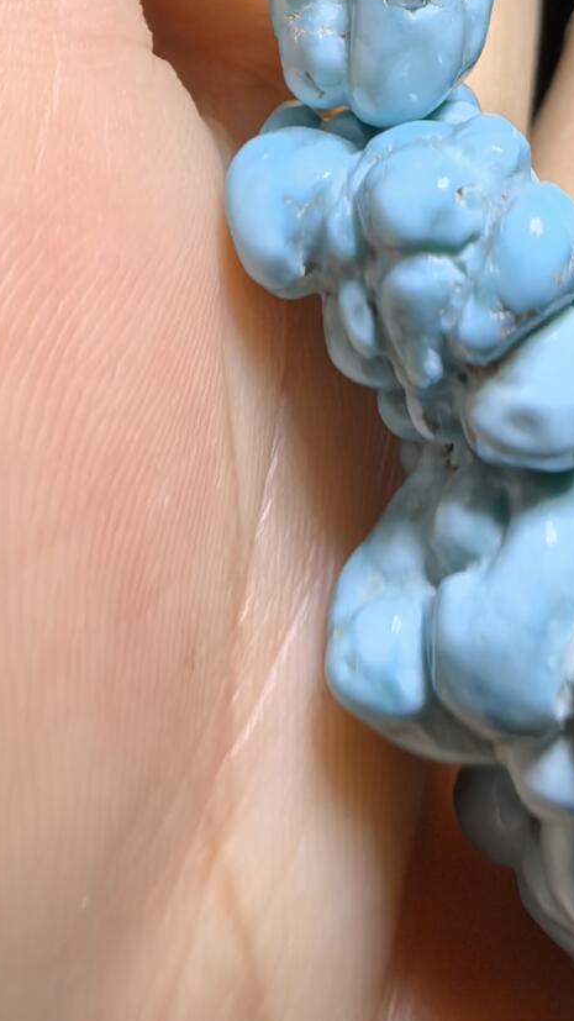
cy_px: -63
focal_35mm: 64
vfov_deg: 30.0
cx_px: 406
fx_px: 1732
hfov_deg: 18.7
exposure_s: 1/199
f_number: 2.2
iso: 50
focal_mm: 1.95
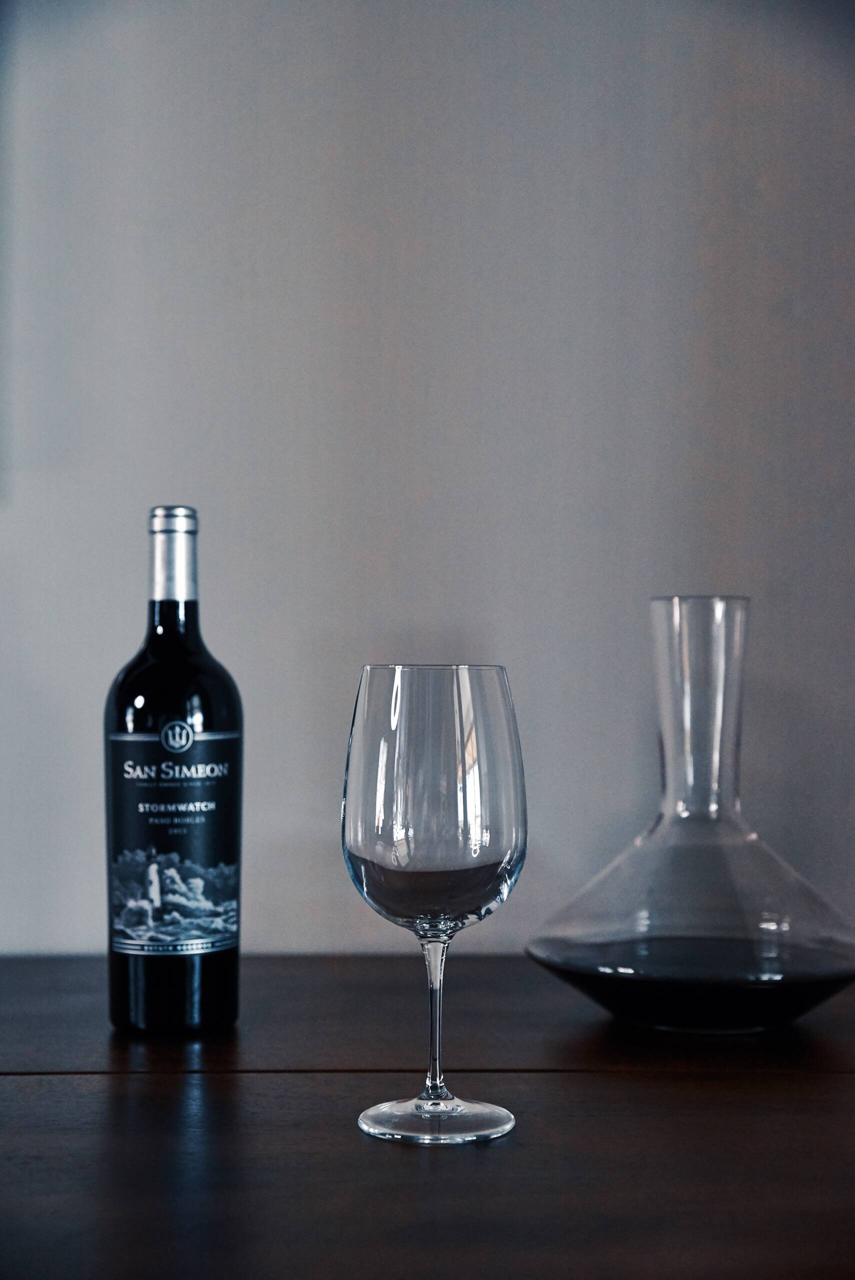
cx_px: 428
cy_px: 640
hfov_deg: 25.6
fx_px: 1885
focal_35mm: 53
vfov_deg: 37.5
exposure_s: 1/800
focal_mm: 53
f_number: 4
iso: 5000
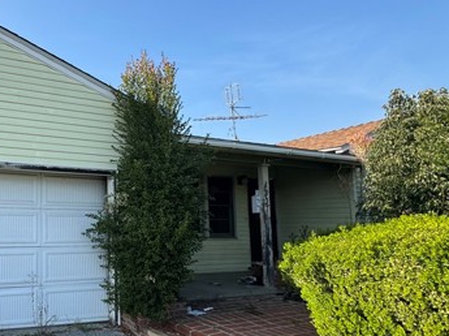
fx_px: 337
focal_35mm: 26
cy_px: 189
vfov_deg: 52.8
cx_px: 47
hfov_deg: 58.0
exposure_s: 1/779
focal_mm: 2.22
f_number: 2.2
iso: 50
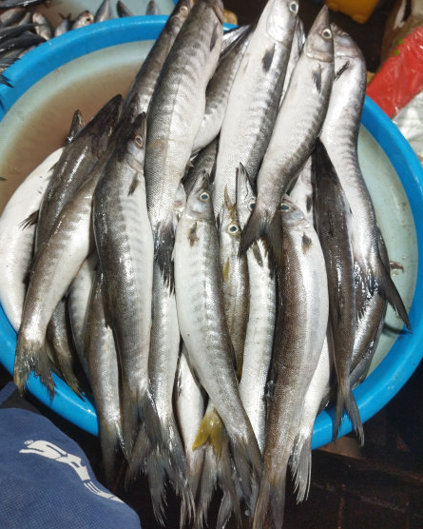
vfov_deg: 60.4
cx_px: 212
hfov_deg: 50.0
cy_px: 245
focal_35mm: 29
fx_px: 454
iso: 173
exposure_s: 1/100
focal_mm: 4.71
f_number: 1.79
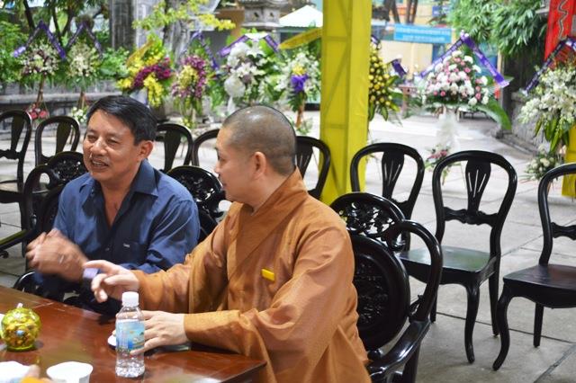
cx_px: 288
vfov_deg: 26.5
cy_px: 192
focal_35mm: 51
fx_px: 816
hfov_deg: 38.9
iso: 400
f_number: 5
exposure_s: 1/30
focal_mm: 34
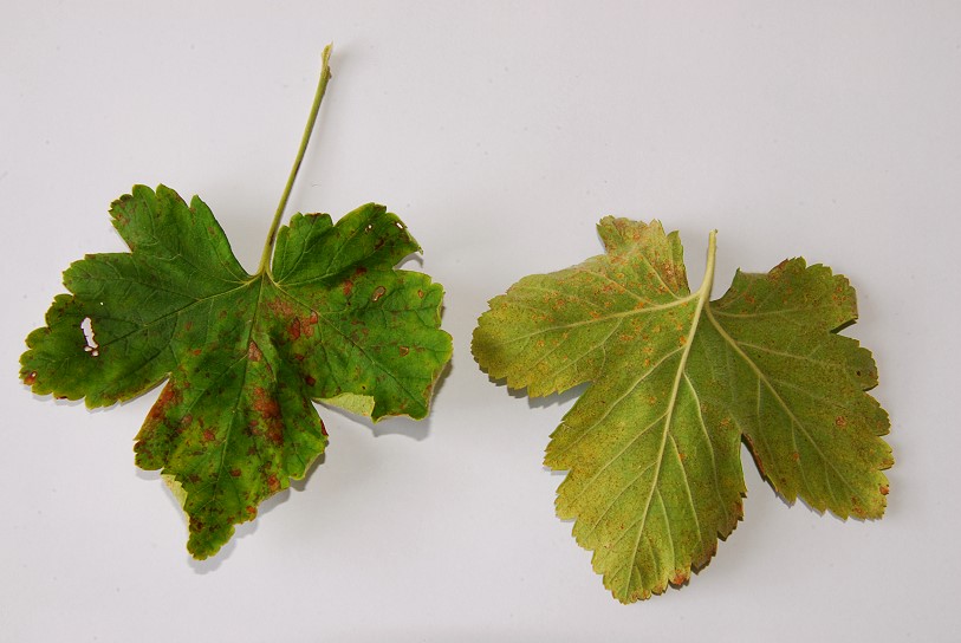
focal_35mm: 72
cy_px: 322
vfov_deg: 19.0
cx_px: 480
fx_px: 1924
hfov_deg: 28.0
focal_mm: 48
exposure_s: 1
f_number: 29
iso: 200
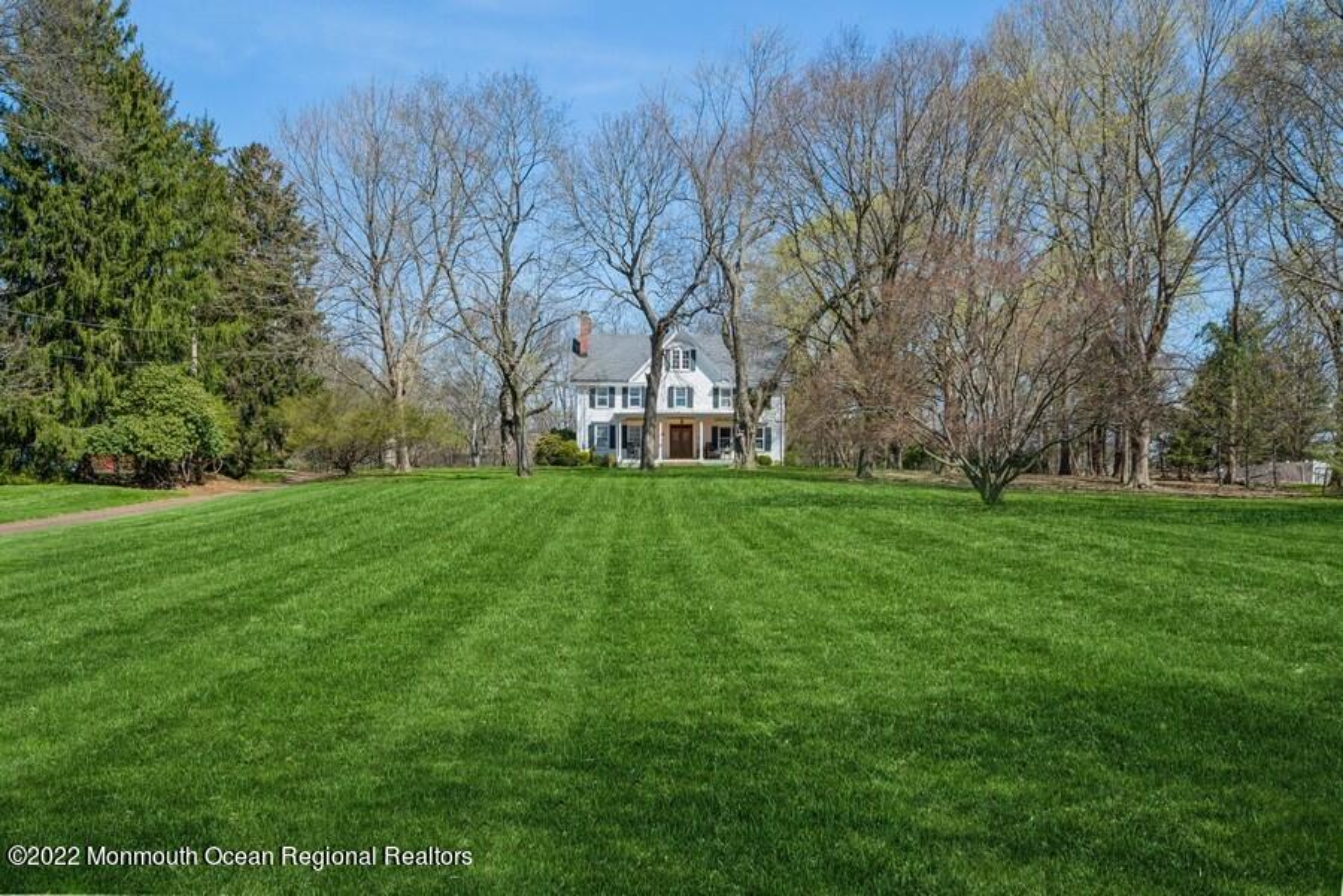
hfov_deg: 54.4
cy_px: 448
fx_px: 1306
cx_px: 672
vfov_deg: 37.9
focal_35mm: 35
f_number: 11
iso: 100
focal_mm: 35
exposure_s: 1/100
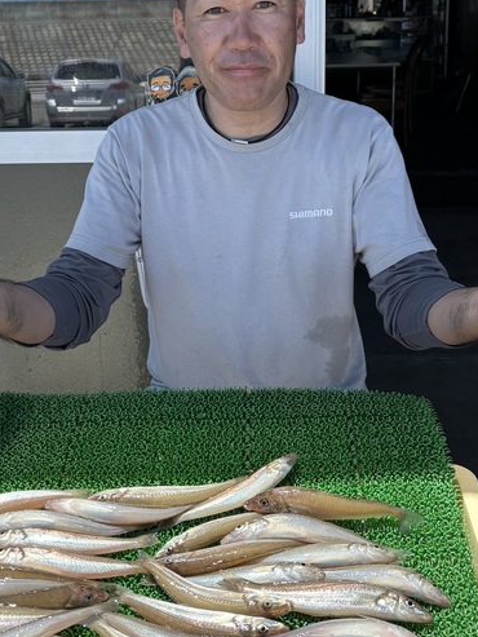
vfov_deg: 42.0
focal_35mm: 45
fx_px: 828
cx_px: 243
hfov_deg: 32.2
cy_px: 278
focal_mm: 5.96
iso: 50
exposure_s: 1/1164
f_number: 1.6
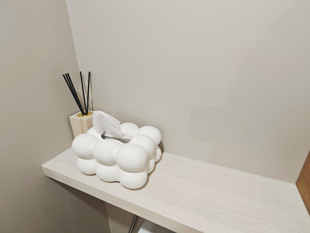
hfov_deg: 91.0
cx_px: 155
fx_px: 152
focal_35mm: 17
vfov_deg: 74.7
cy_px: 116
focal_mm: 2.03
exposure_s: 1/100
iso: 500
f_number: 1.8
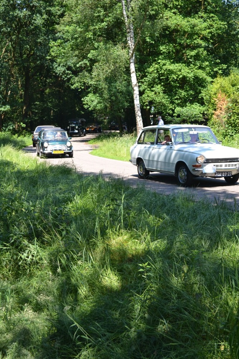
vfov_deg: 35.0
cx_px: 120
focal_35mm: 57
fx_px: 567
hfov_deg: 23.8
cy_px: 180
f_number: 5.6
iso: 110
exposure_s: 1/125
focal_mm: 38
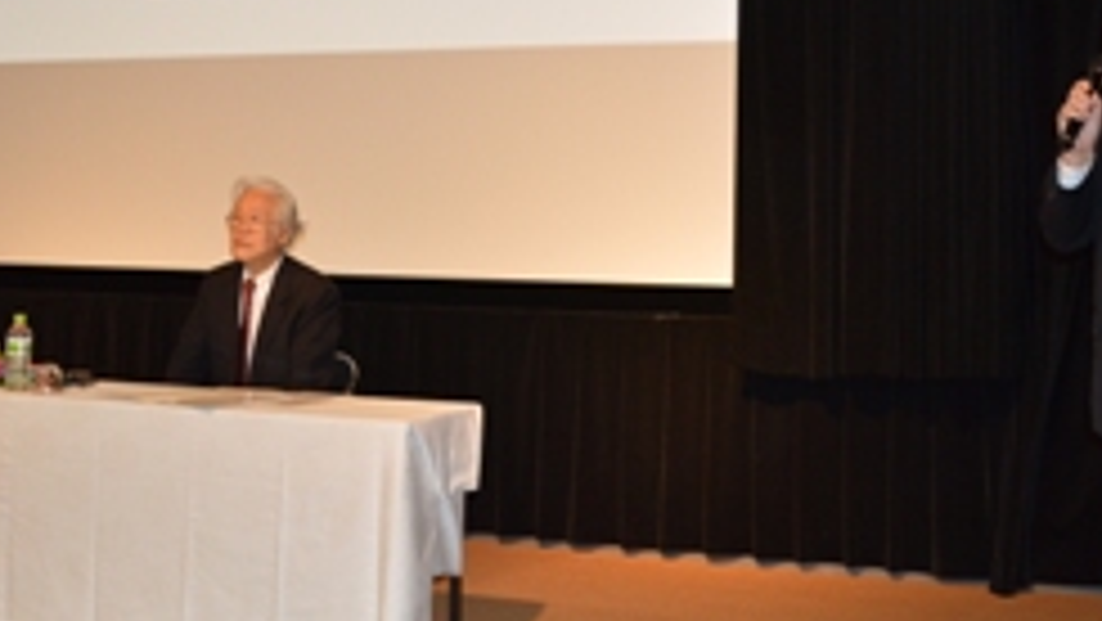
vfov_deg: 21.9
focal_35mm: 54
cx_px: 524
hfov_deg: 38.5
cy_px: 99
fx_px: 1578
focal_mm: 20
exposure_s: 1/60
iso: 640
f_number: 3.8
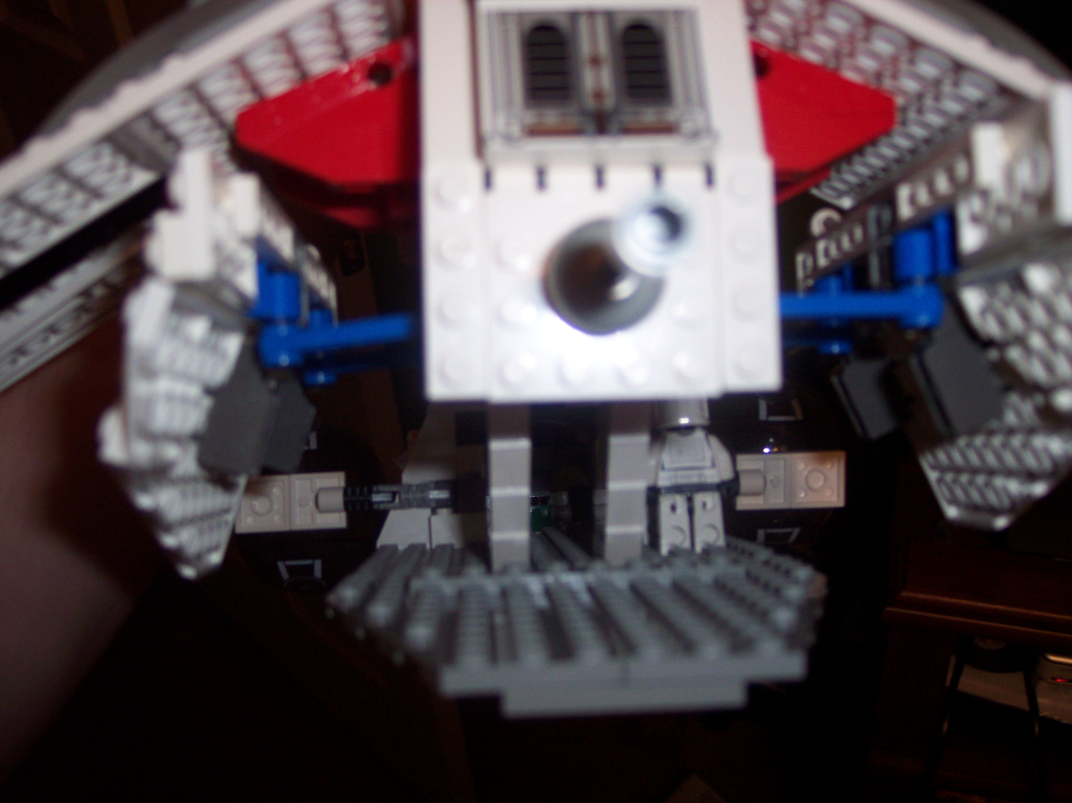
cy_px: 402
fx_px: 1176
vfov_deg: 37.7
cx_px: 536
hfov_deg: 49.0
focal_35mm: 38
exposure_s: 1/30
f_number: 2.8
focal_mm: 8
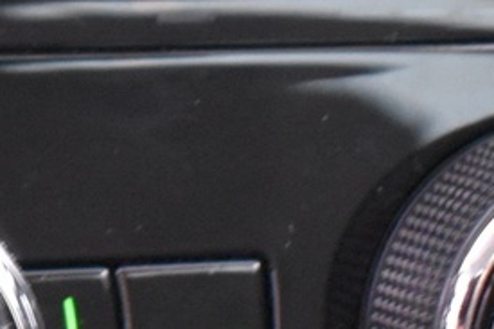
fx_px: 2180
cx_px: -257
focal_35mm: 159
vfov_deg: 8.6
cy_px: 151
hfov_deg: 12.3
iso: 3200
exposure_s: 1/6
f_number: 3.5
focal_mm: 18
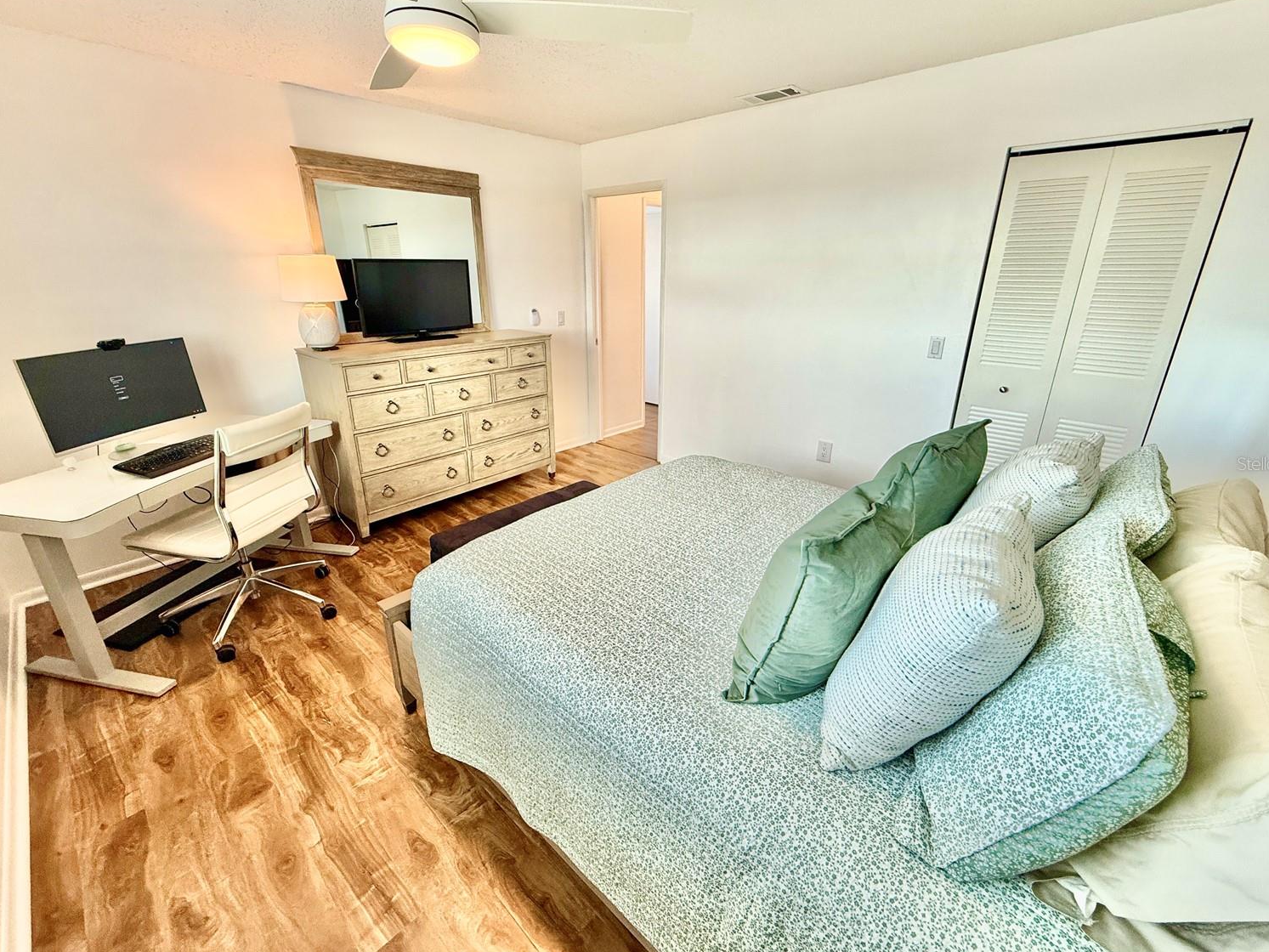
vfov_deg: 81.7
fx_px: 550
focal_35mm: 15
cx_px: 637
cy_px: 463
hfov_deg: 98.2
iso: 200
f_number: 2.2
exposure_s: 1/120
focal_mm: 2.22
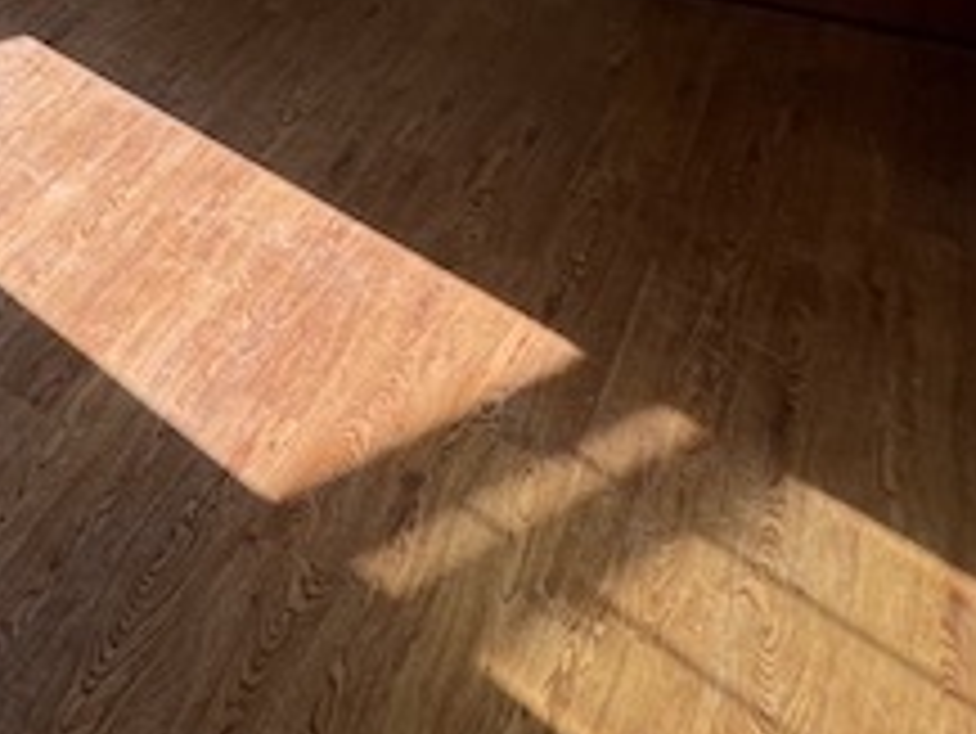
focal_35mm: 48
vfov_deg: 23.5
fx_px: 1354
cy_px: -396
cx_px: -333
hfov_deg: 30.2
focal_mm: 1.57
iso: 64
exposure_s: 1/120
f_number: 1.8
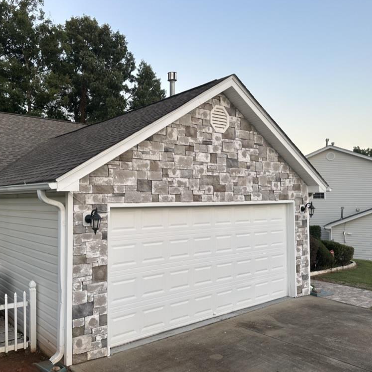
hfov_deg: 55.1
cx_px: 144
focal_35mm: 29
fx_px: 353
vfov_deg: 55.6
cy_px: 186
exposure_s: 1/121
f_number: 1.78
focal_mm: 6.86
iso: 64
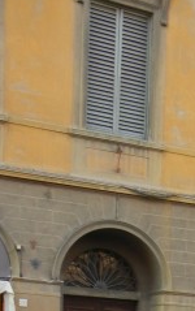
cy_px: 465
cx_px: 250
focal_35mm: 102
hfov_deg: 12.5
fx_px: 865
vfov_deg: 18.2
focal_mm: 5.4
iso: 160
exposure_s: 1/122
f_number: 3.5
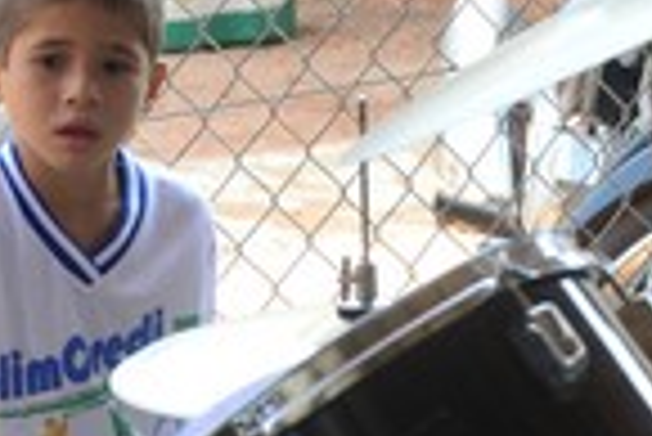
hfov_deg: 6.6
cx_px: -252
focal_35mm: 307
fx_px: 5566
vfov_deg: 4.5
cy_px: 265
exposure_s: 1/160
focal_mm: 66
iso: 400
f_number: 8
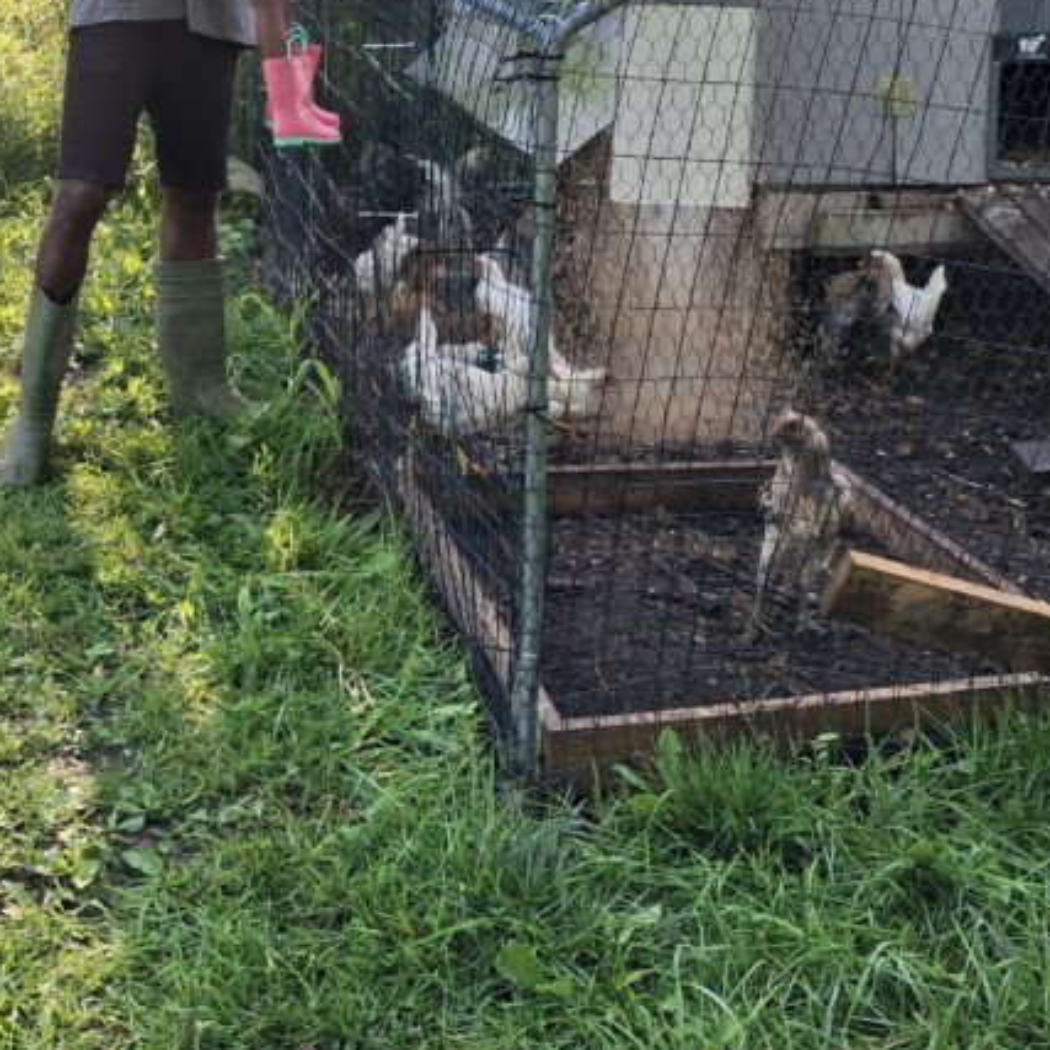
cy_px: 140
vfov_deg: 31.0
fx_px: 1819
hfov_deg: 31.0
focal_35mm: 53
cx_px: 143
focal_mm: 4.69
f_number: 1.8
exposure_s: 1/354
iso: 32
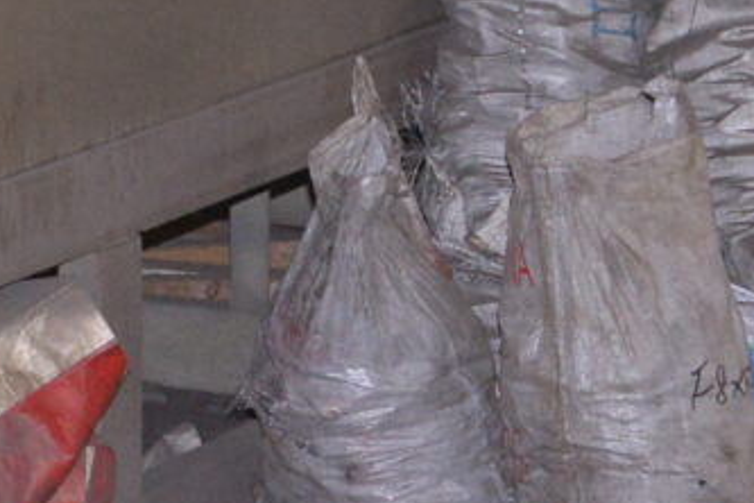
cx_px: -435
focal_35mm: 292
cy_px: -302
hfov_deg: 6.9
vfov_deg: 4.7
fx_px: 6115
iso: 2200
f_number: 6.3
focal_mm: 38
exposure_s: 1/60
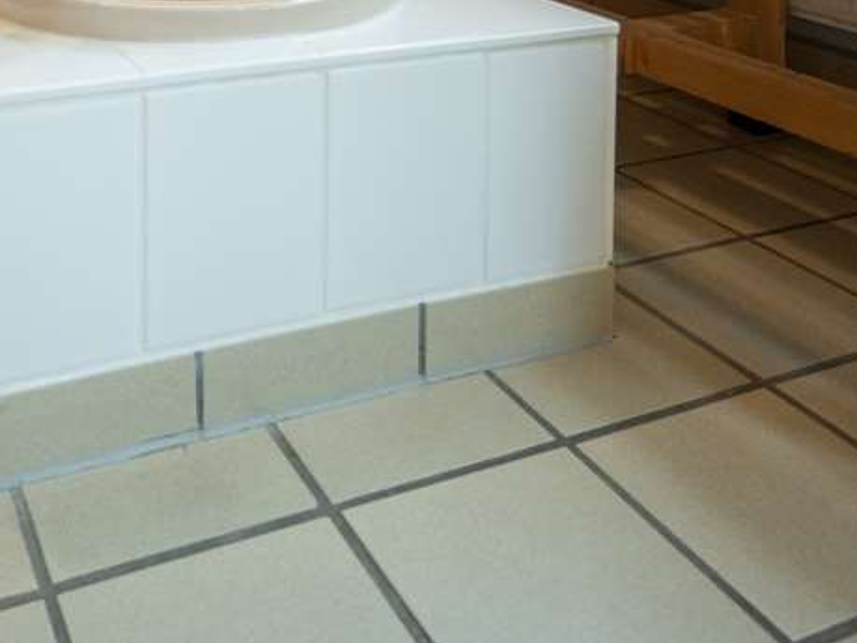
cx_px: 190
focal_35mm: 44
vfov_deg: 26.1
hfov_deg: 41.4
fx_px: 1089
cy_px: -265
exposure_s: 1/250
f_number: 4
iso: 800
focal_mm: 14
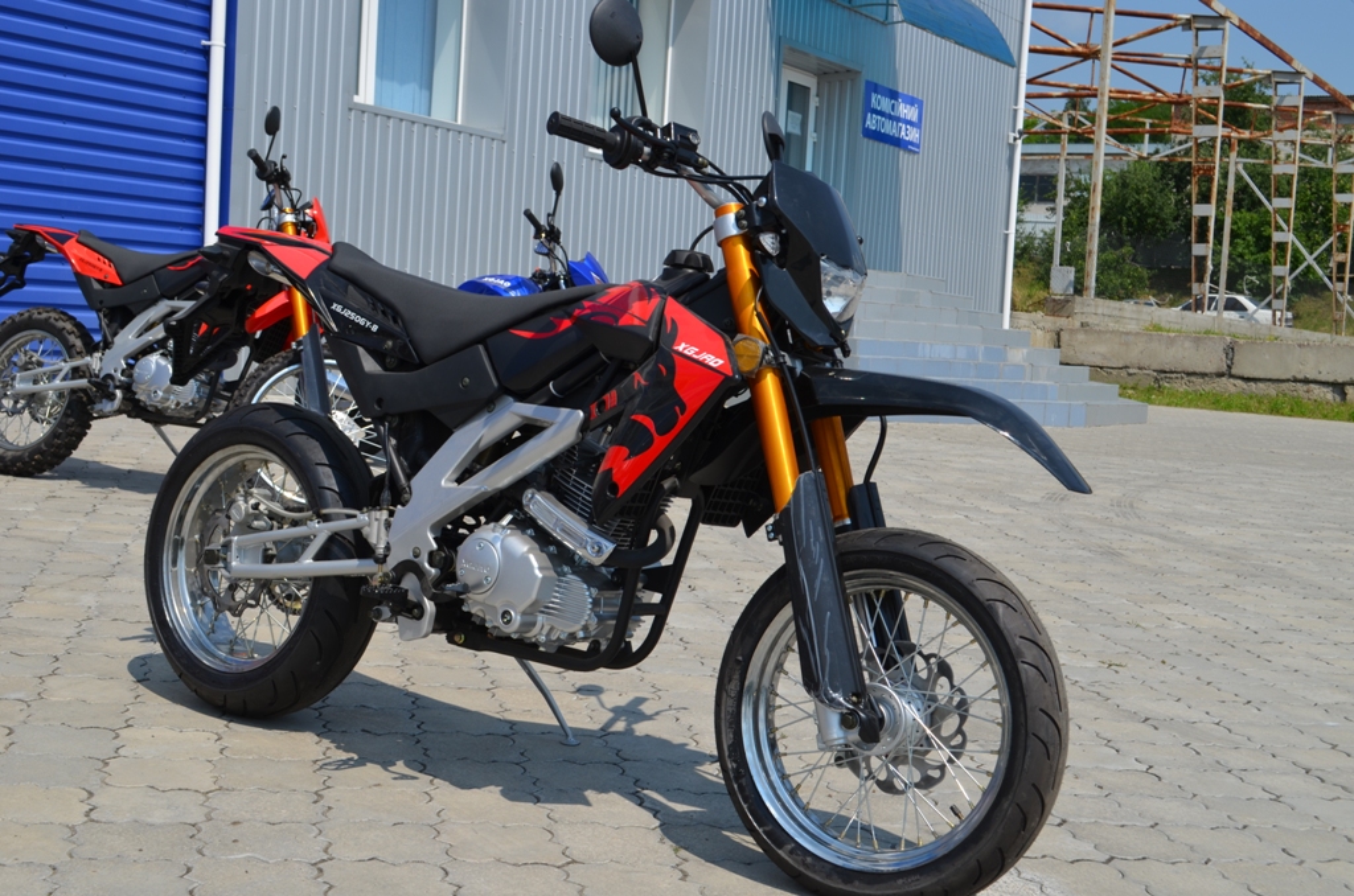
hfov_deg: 43.7
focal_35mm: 45
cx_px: 677
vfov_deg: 29.7
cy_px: 448
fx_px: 1689
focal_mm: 30
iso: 100
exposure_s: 1/250
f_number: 8
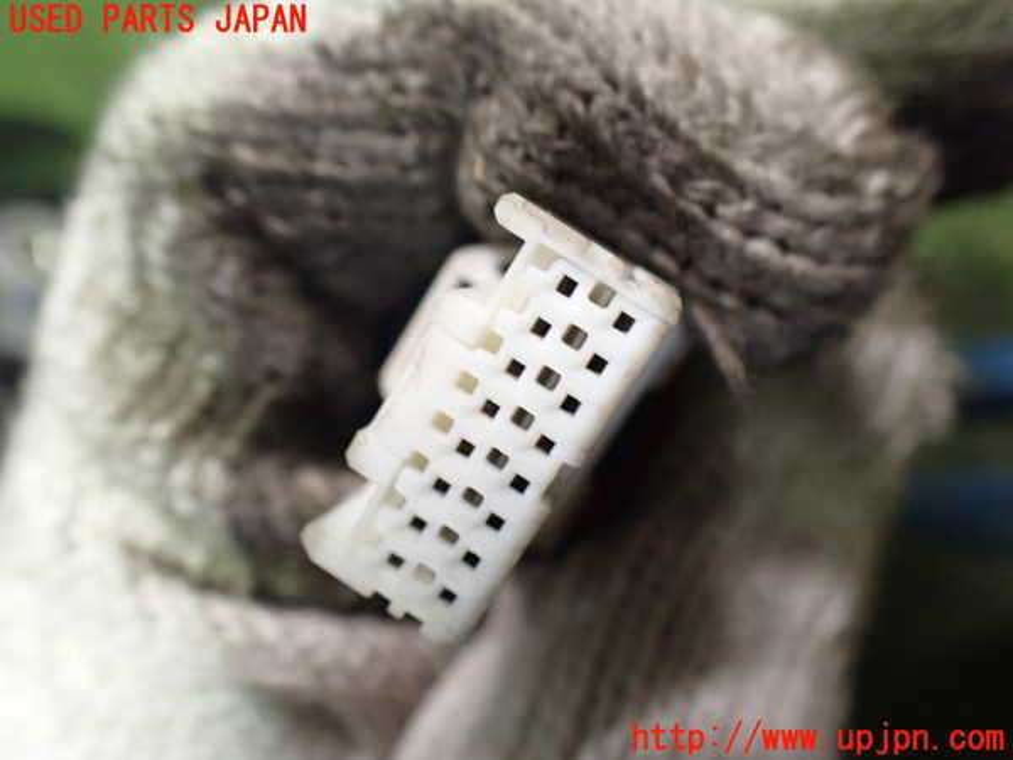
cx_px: 506
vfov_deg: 46.8
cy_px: 380
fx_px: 878
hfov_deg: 60.0
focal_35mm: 30
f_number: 2.3
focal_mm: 5.4
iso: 1000
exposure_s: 1/30
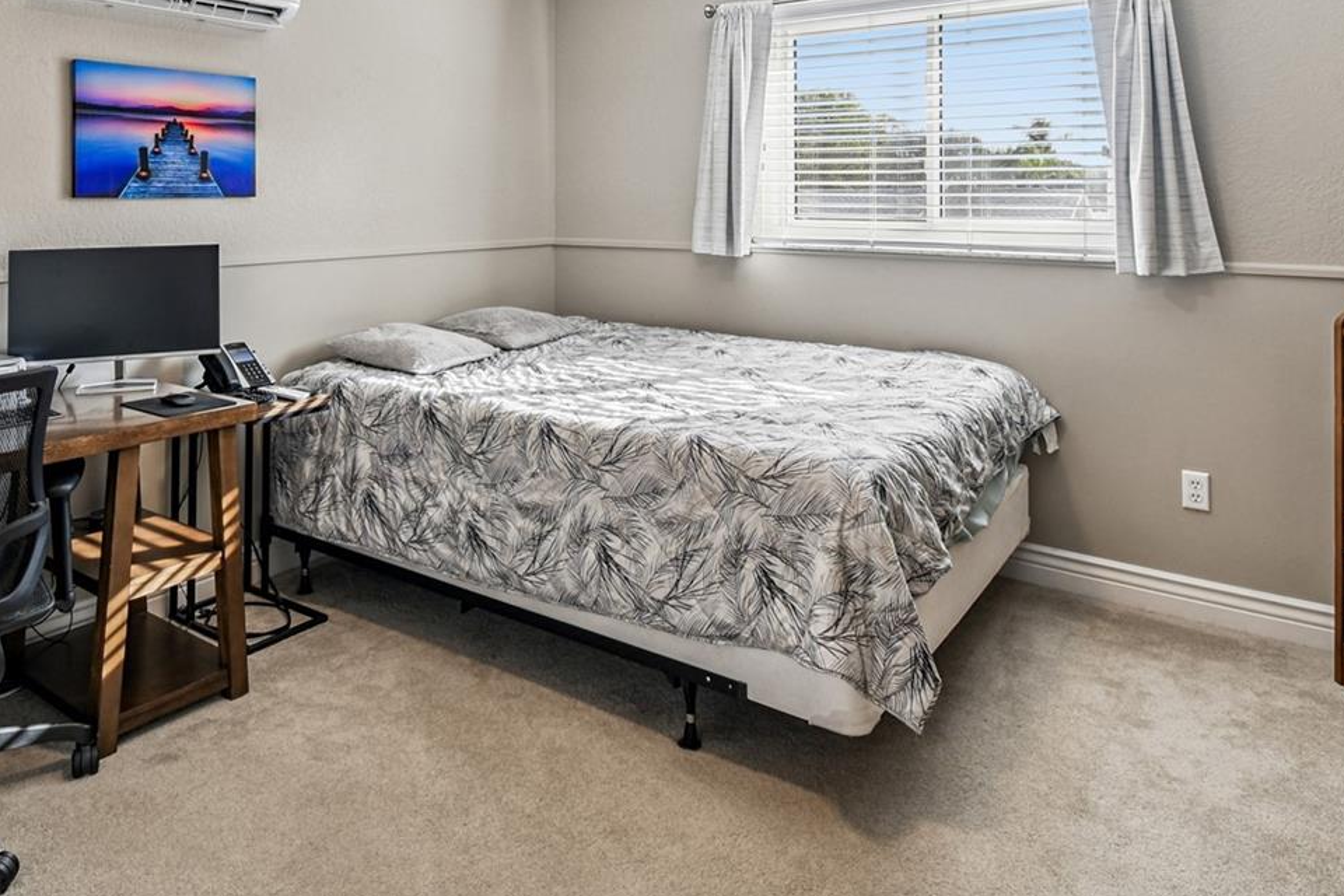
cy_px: 195
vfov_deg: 48.7
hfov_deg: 71.2
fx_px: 933
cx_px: 580
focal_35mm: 25
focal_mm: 10
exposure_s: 1/3.33
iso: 100
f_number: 7.1
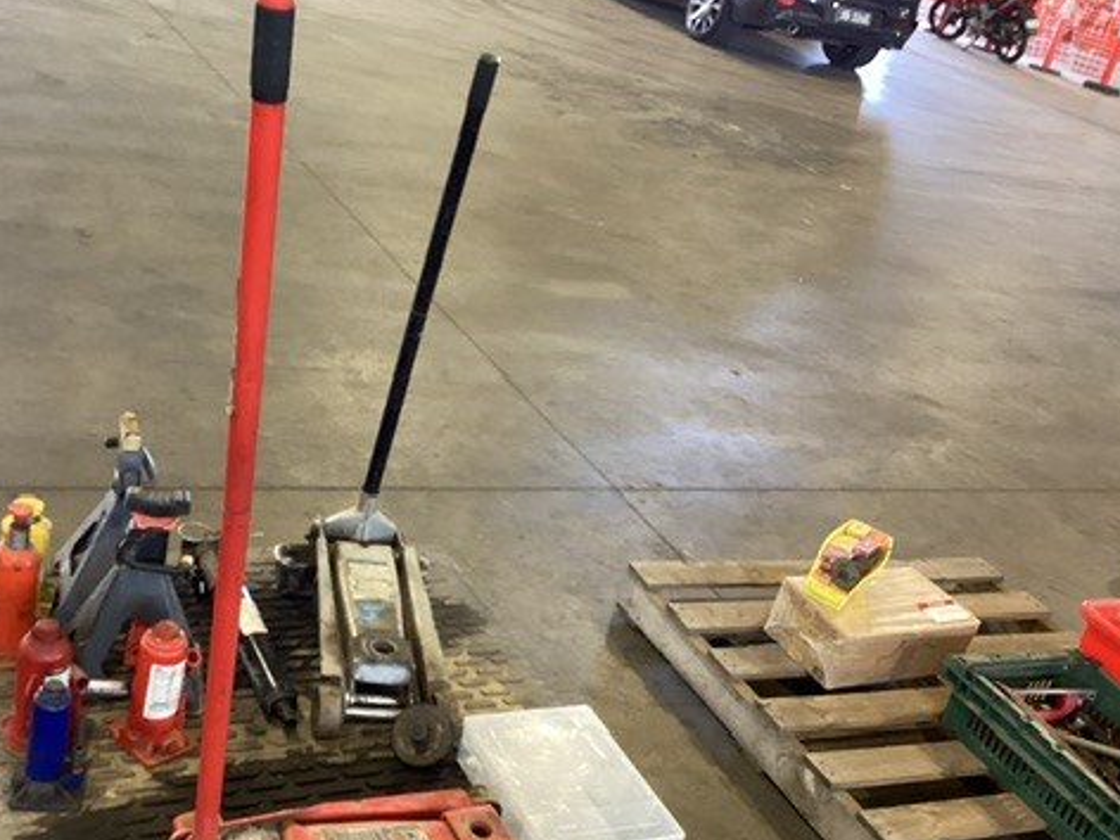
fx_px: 1359
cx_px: 418
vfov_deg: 34.3
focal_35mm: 42
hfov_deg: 44.4
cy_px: 479
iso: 250
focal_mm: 3.3
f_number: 2.4
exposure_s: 1/40
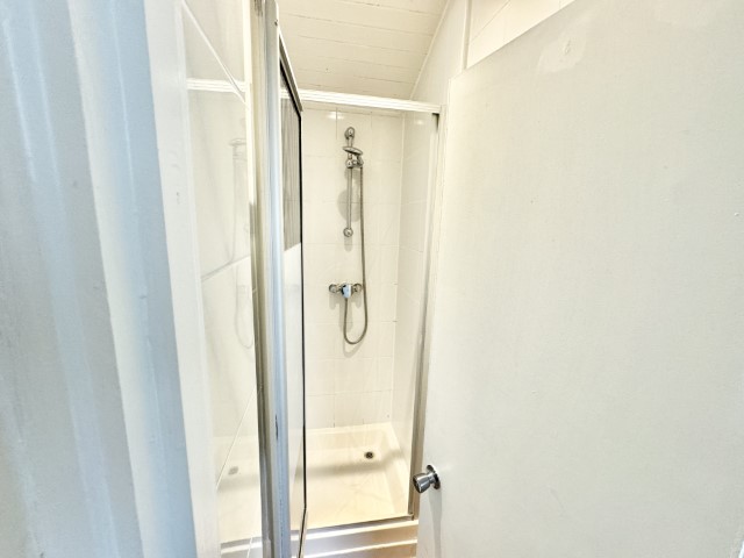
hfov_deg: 102.1
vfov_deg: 85.7
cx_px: 372
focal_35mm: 14
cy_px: 279
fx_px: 301
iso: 200
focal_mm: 2.22
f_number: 2.2
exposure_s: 1/50
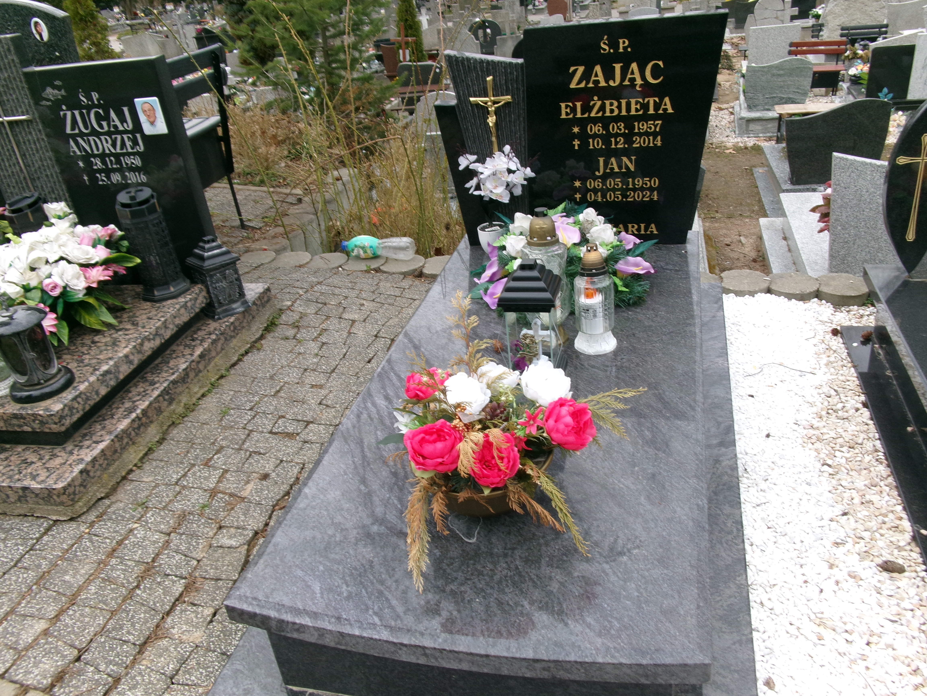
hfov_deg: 63.4
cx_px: 464
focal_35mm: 28
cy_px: 348
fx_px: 750
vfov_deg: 49.7
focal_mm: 5.1
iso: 100
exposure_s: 1/38
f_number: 10.8
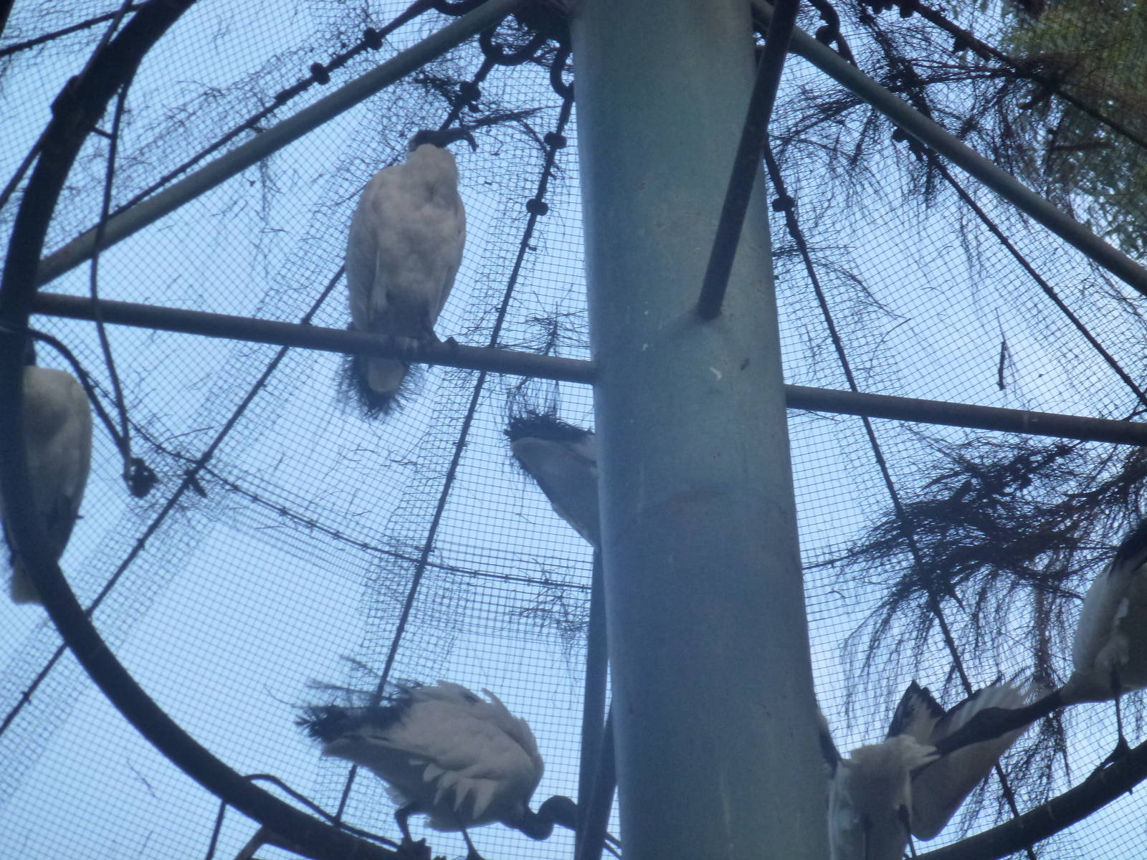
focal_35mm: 214
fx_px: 7091
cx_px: 574
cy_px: 430
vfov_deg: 6.9
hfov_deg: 9.2
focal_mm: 38.3
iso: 320
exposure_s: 1/250
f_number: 5.5
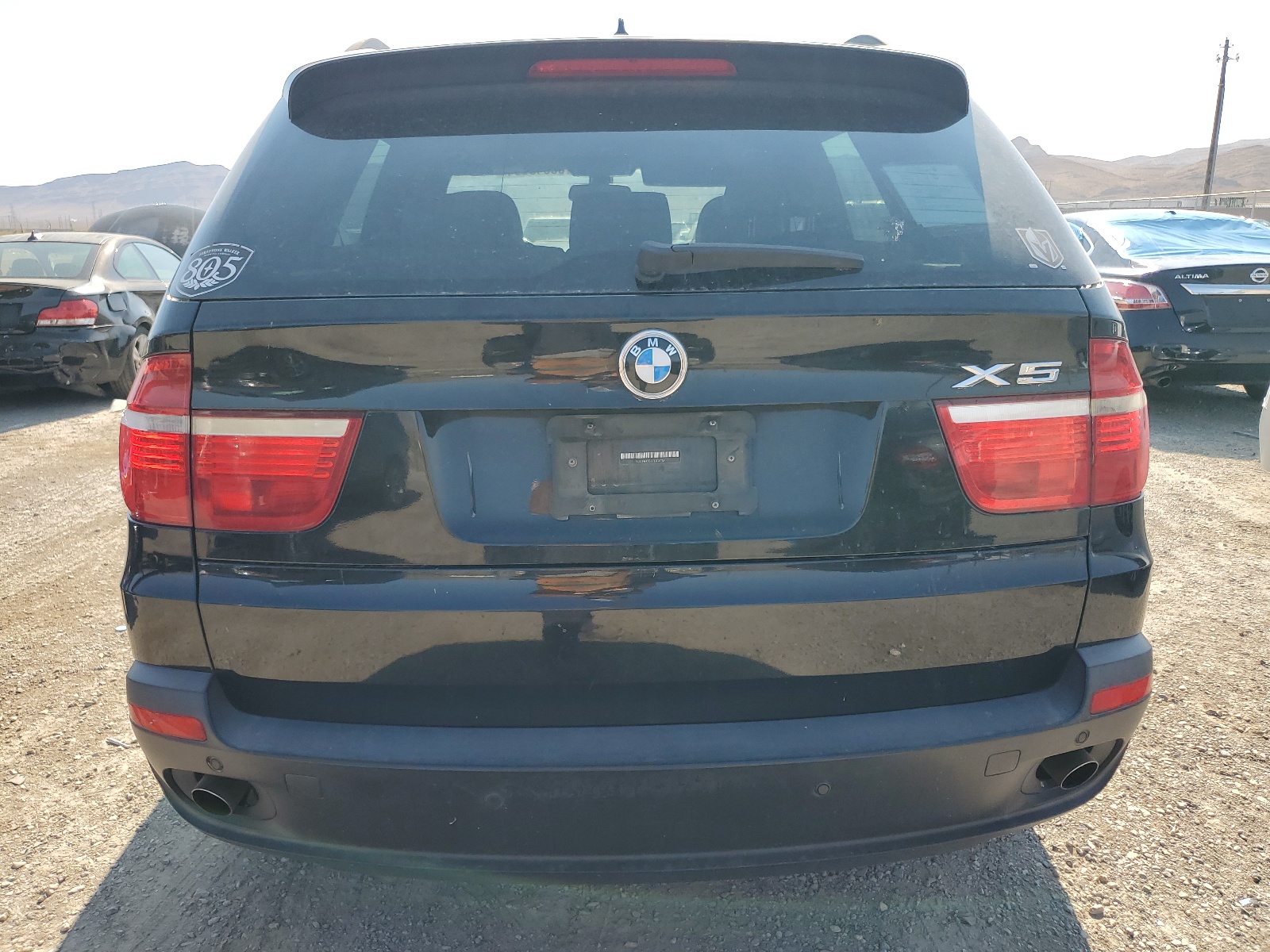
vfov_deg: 53.1
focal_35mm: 26
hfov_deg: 67.3
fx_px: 954
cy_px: 476
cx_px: 635
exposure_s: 1/1429
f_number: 1.5
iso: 50
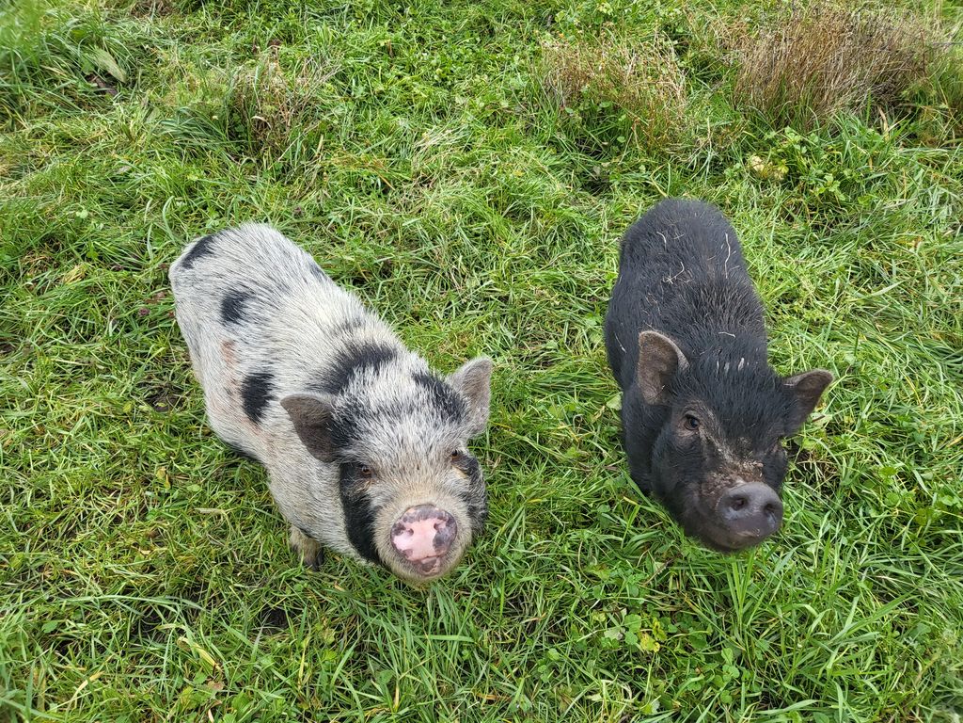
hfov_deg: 67.3
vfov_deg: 53.1
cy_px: 362
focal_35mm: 26
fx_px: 723
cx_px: 482
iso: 50
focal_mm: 4.25
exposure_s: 1/158
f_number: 1.8
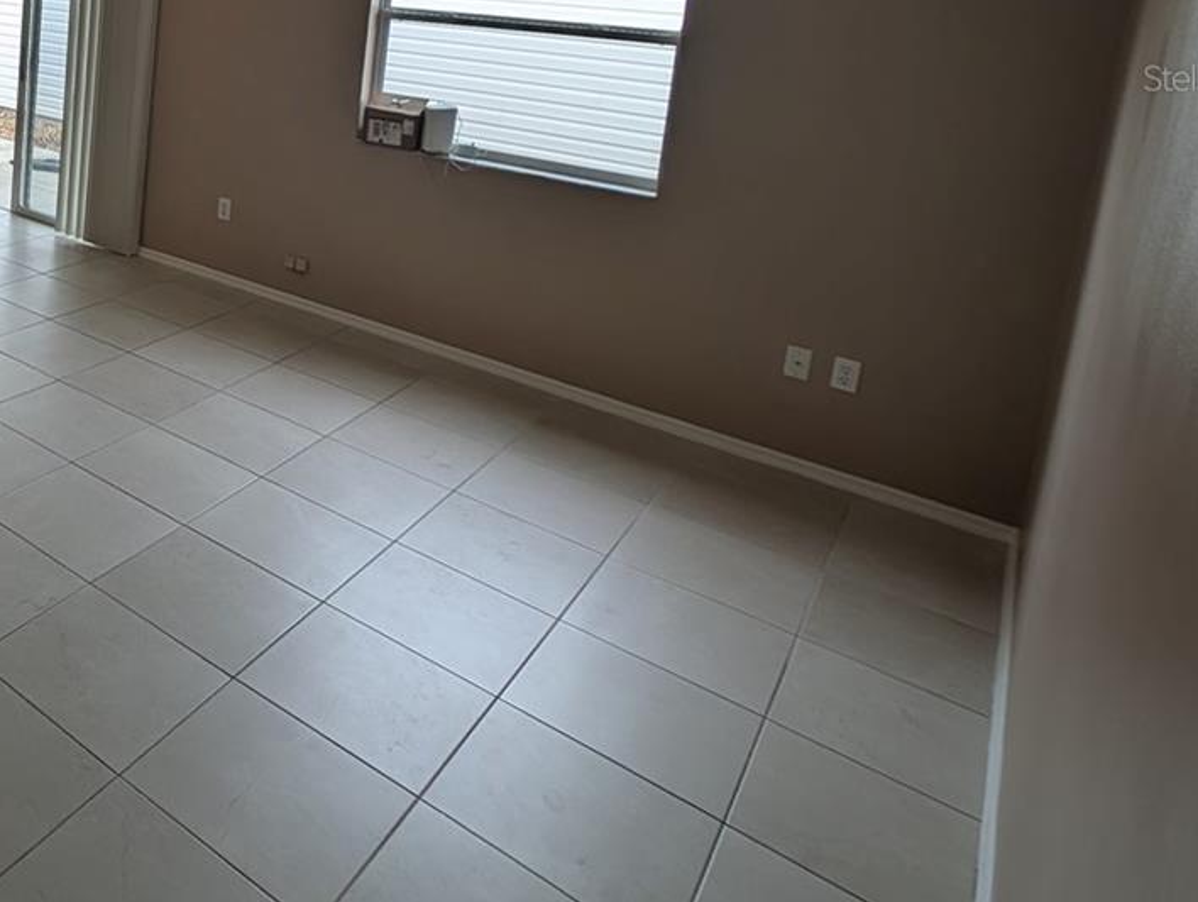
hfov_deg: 50.2
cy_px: 78
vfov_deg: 46.1
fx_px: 936
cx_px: -46
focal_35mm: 27
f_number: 1.95
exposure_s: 1/242
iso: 47
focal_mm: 2.23
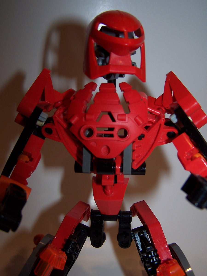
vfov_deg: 46.8
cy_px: 138
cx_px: 104
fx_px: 319
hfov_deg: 36.0
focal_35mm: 40
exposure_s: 1/60
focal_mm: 6.7
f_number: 2.8
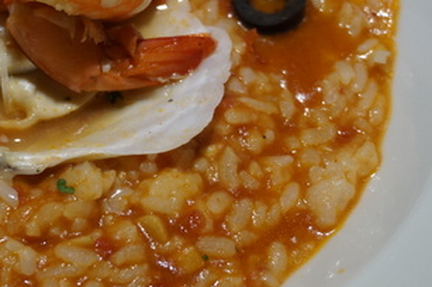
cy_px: 30
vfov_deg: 13.9
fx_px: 1163
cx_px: 18
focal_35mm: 97
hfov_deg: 20.5
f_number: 5
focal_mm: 31
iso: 500
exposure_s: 1/60
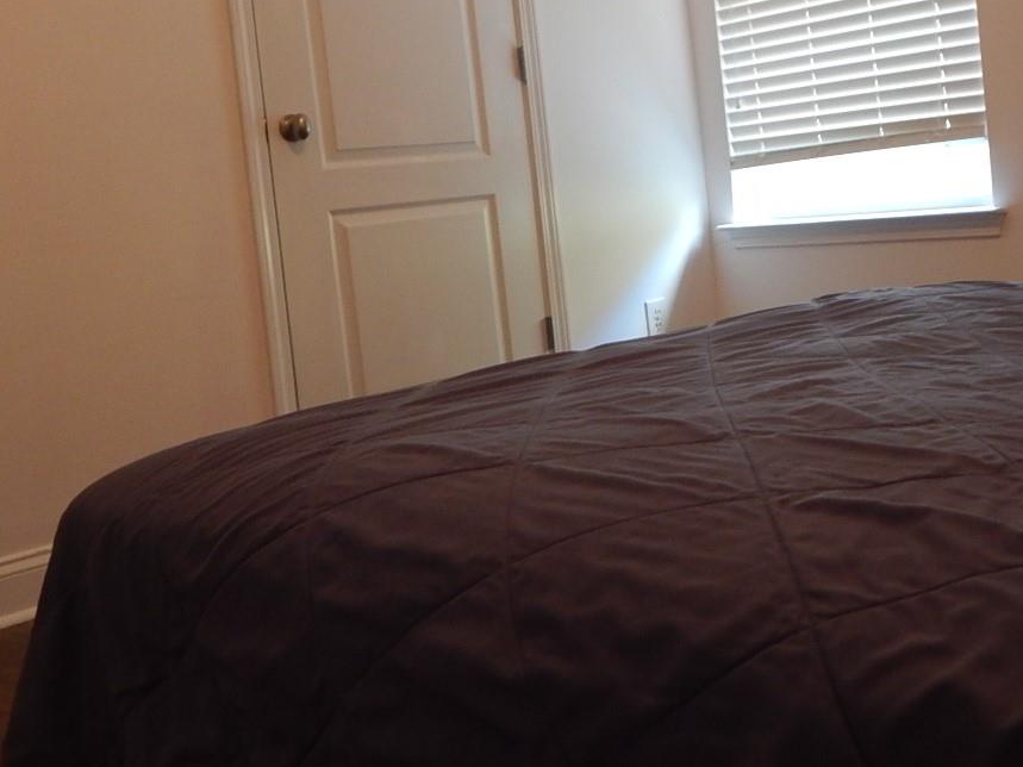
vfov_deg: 34.7
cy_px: 230
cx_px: 695
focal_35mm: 41
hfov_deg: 45.0
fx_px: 1211
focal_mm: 4
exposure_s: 1/30
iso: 200
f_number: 3
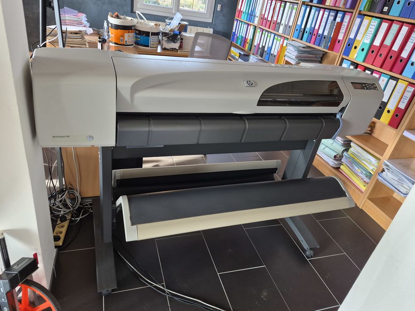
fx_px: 276
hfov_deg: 73.9
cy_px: 156
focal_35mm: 23
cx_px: 208
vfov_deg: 58.9
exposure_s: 1/180
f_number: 1.8
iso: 200
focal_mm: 5.4
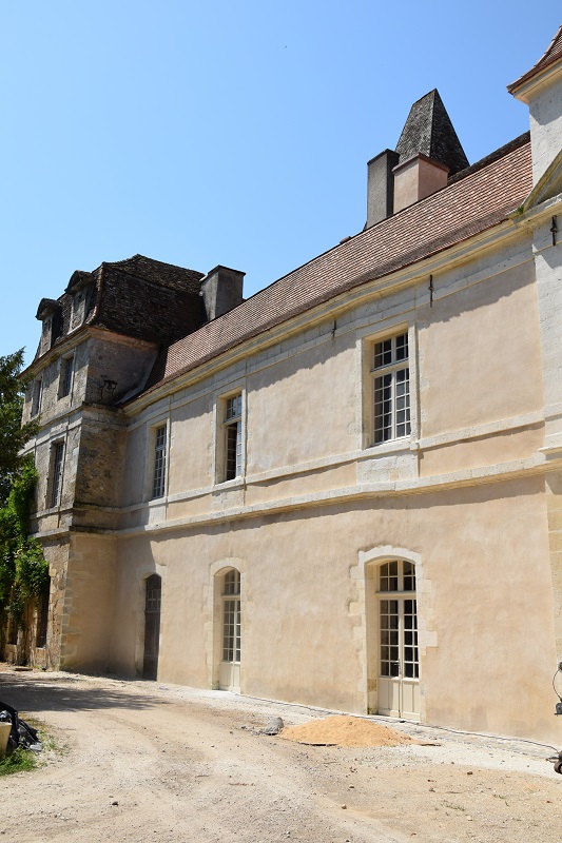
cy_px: 422
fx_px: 843
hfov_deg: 36.9
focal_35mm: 36
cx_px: 281
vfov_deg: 53.1
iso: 200
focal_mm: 24
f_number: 10
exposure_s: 1/400
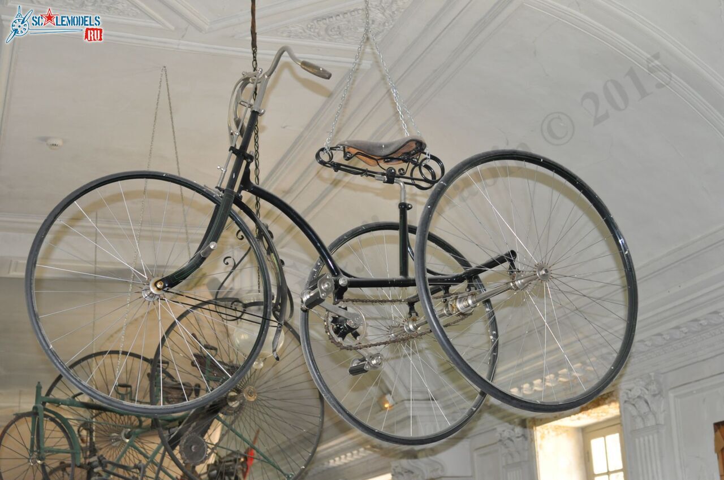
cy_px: 240
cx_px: 362
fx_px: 1145
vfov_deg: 23.7
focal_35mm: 57
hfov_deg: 35.1
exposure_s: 1/60
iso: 800
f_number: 4
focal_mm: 38
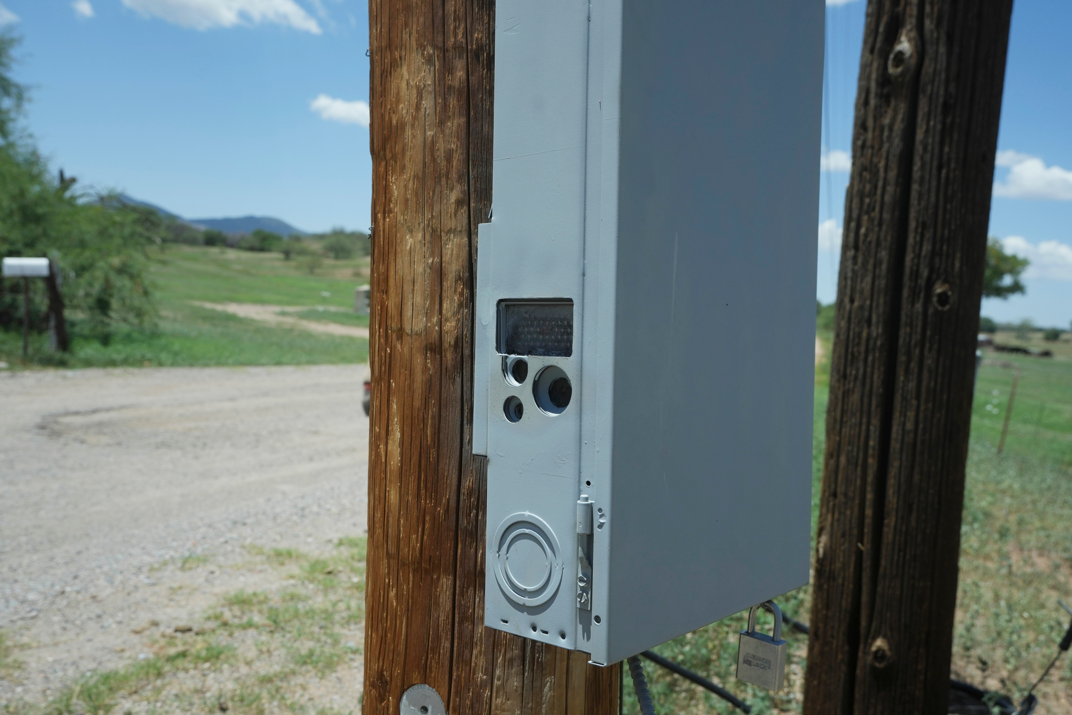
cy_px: 358
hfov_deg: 55.8
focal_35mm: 34
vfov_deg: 38.9
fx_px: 1012
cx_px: 536
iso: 400
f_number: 7.1
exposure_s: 1/2000
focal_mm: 34
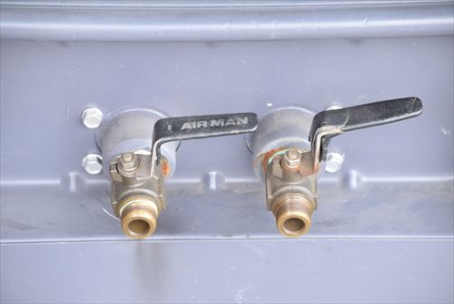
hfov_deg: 11.0
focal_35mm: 188
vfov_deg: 7.3
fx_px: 2366
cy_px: 152
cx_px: 227
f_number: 6.3
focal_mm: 125
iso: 1250
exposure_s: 1/100
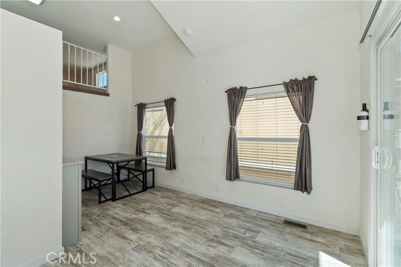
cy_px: 134
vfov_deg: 77.4
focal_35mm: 15
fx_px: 167
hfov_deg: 100.4
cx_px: 200
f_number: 8
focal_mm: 10
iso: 100
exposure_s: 1/30
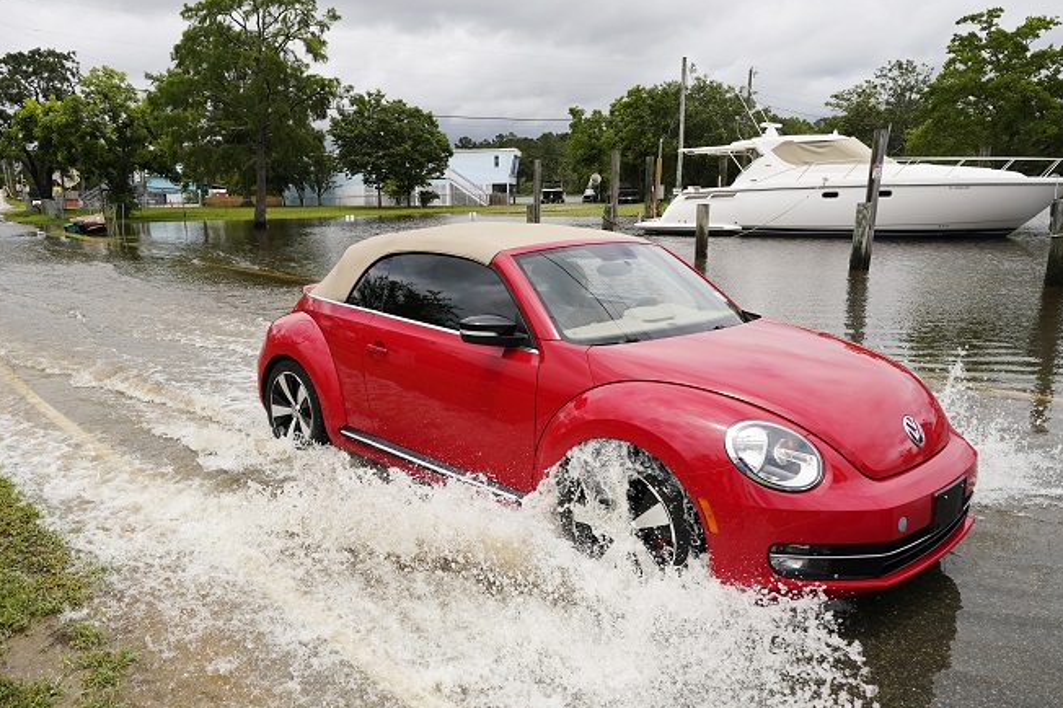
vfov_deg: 47.8
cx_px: 481
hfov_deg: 67.3
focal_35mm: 27
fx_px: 797
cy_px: 399
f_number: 6.3
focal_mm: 22
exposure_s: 1/1600
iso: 400
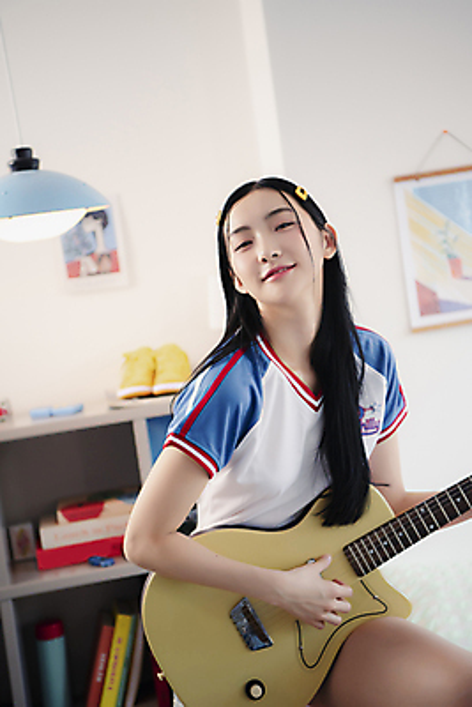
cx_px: 236
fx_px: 1375
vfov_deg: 28.8
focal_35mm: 70
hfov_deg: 19.5
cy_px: 354
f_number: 2.8
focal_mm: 70
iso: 400
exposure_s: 1/125
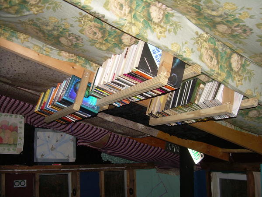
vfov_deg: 37.7
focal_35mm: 38
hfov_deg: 49.0
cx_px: 131
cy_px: 98
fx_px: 288
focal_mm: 6.3
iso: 59
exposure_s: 1/60
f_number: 2.8
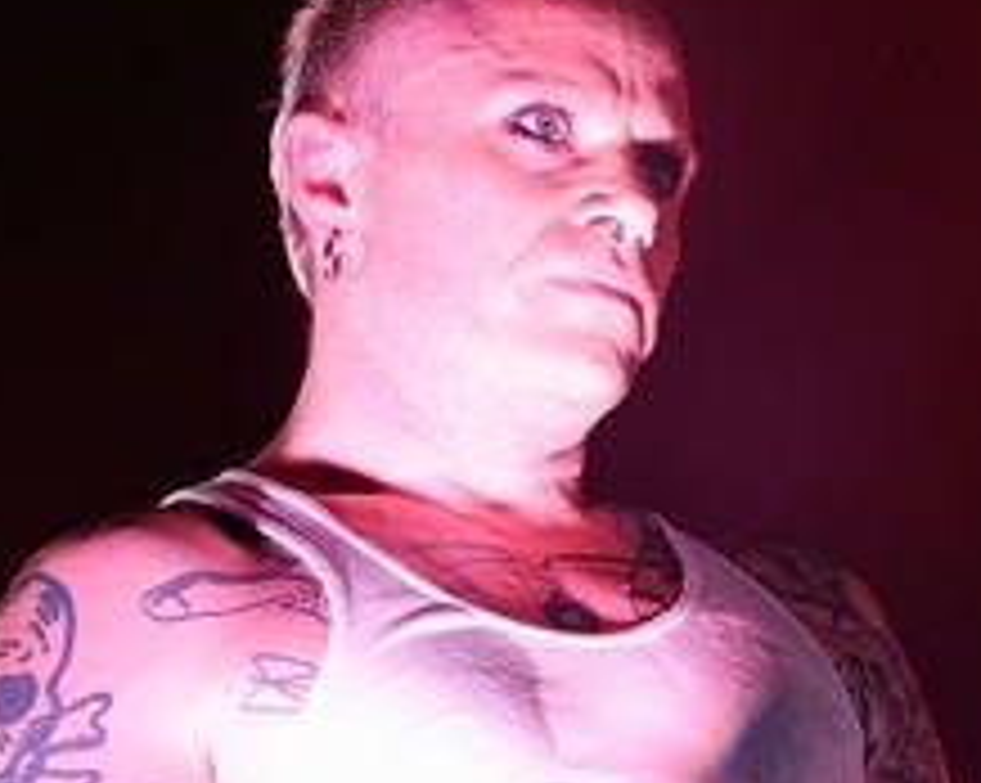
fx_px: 8238
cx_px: 814
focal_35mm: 284
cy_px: 619
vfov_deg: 5.4
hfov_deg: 6.8
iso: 2000
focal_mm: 110
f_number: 3.5
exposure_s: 1/320
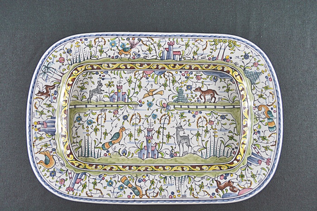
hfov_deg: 67.4
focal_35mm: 27
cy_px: 106
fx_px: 237
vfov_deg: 47.8
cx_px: 158
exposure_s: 1/50
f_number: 3.5
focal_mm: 18
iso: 400
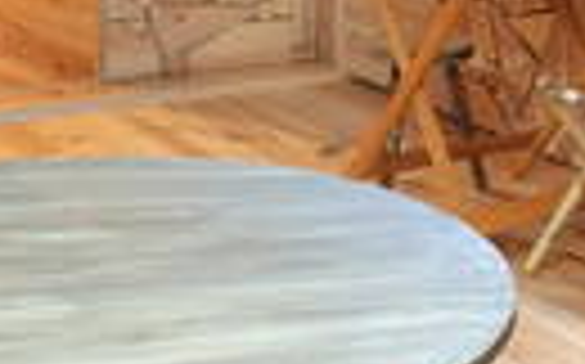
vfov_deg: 15.0
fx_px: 1354
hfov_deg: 23.1
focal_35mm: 85
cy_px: -18
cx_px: 621
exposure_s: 1/33
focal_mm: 4.15
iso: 160
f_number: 2.2
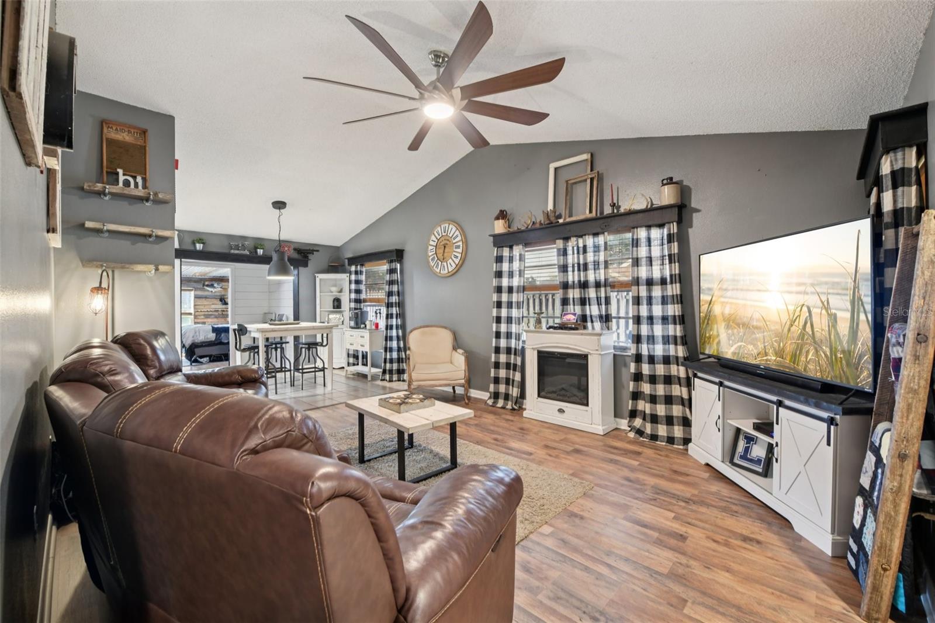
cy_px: 312
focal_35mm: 15
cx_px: 468
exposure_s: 1
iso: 400
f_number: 8
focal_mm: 15
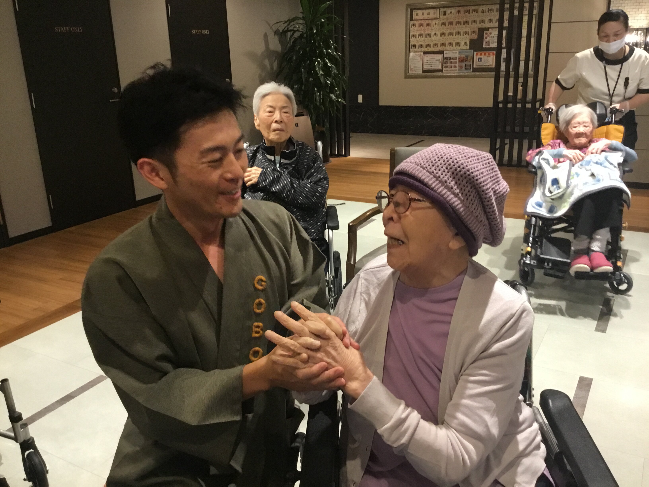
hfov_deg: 58.4
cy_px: 244
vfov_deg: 45.4
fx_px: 581
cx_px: 324
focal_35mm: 31
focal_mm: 3.3
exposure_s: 1/30
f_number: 2.4
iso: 160
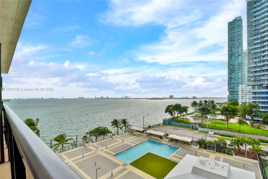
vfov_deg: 77.3
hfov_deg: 100.4
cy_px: 90
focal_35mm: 15
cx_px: 134
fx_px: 112
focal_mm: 10
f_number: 6.3
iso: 250
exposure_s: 1/2000
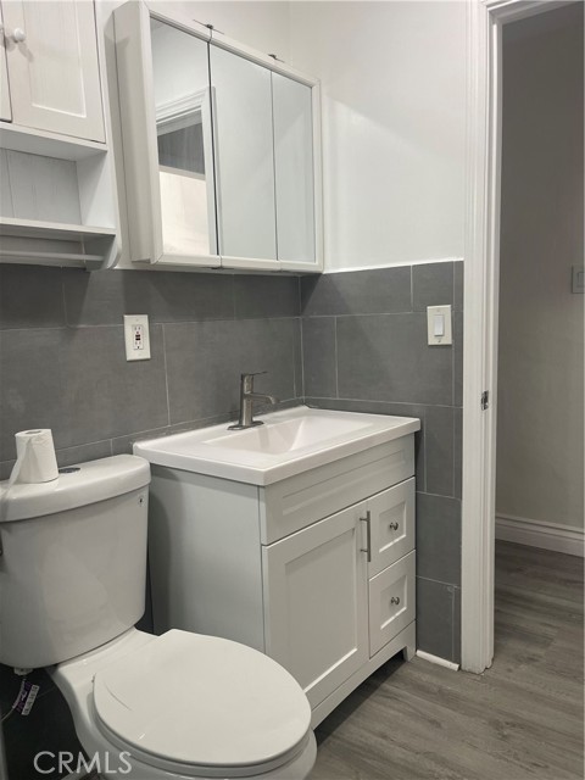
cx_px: 292
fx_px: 563
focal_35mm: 25
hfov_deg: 54.9
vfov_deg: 69.4
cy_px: 390
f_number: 1.6
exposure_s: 1/120
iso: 100
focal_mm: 5.1
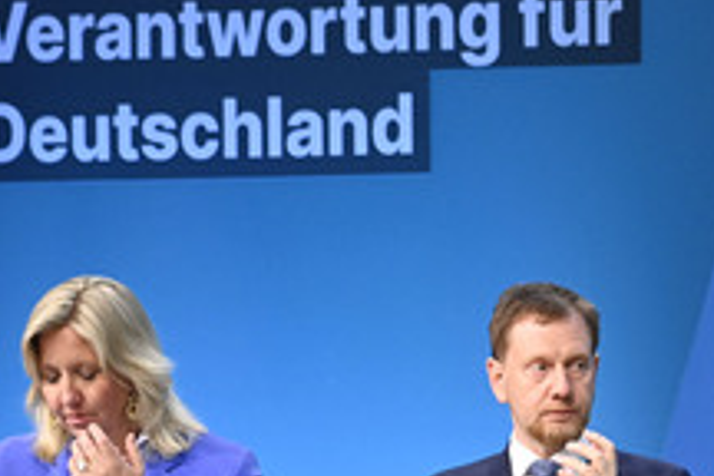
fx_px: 9083
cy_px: 350
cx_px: 557
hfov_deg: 4.5
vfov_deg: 3.0
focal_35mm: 458
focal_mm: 220
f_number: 5.6
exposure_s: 1/500
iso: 8000
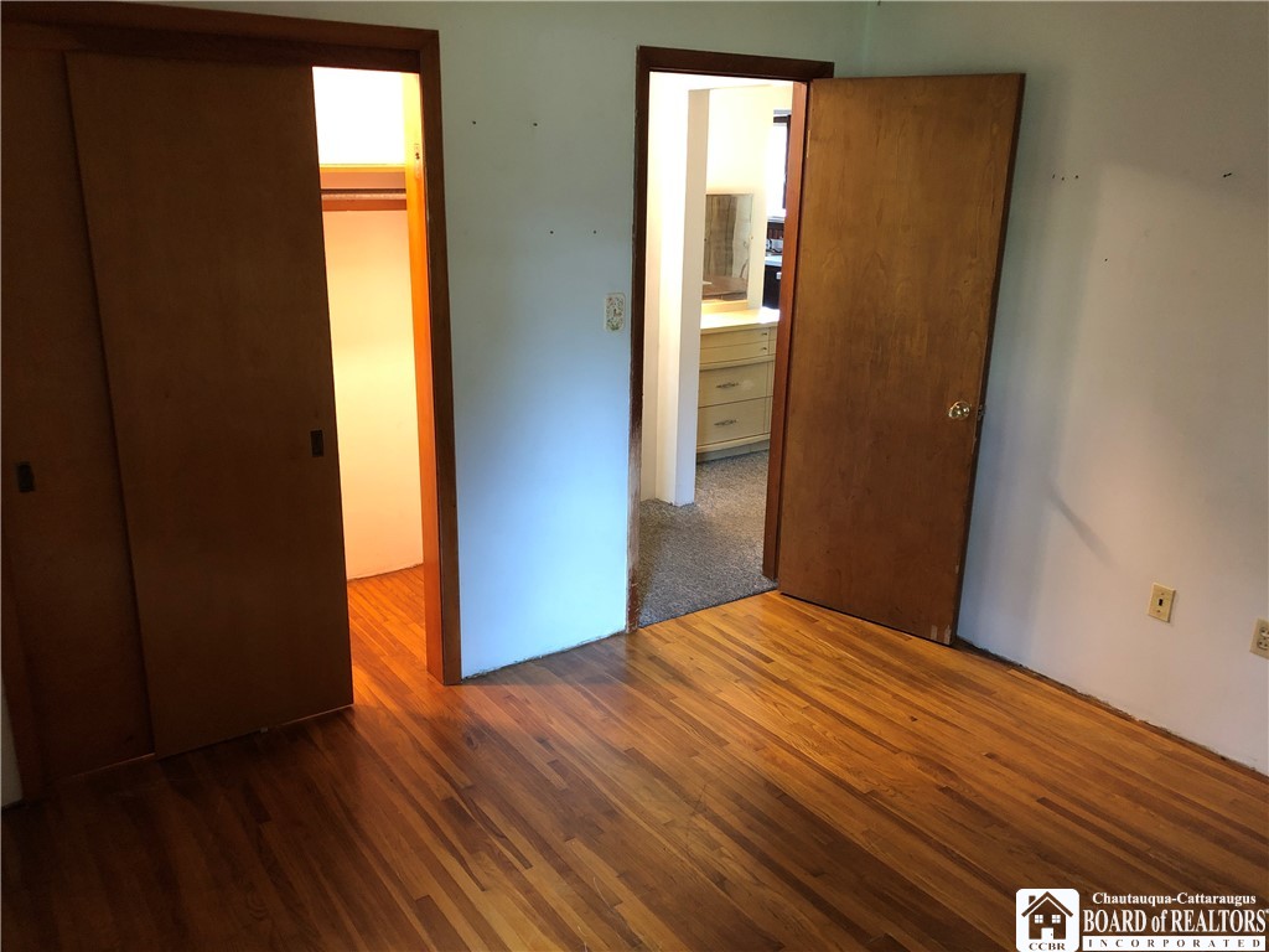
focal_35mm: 28
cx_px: 634
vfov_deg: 49.7
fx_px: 1026
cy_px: 476
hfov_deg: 63.4
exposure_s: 1/7
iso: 100
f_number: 1.8
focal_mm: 3.99
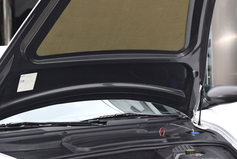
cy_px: 80
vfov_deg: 13.8
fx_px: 652
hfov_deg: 20.6
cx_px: 118
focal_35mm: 99
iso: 140
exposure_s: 1/125
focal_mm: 66
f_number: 5.6
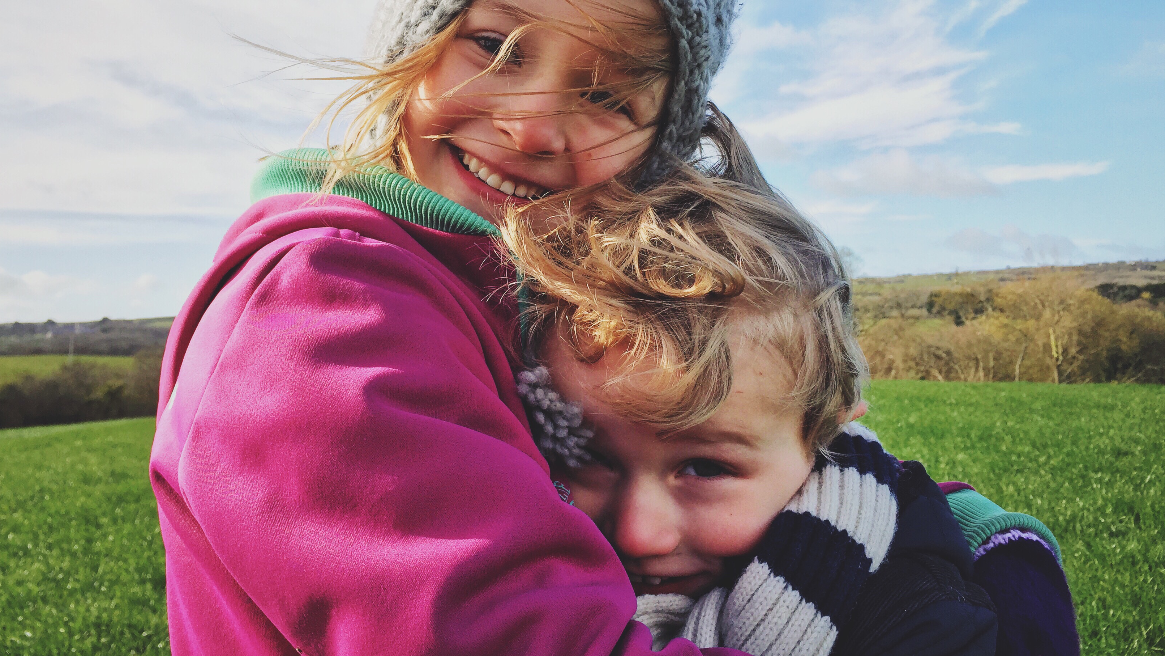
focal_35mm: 32
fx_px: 989
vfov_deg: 36.6
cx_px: 580
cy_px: 286
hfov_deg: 61.0
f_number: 2.2
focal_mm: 4.15
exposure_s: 1/920
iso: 32
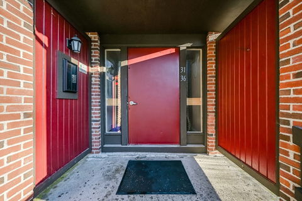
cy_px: 100
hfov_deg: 104.3
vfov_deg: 81.2
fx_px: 117
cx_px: 151
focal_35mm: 14
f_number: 8
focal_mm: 14
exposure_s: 1/160
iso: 400
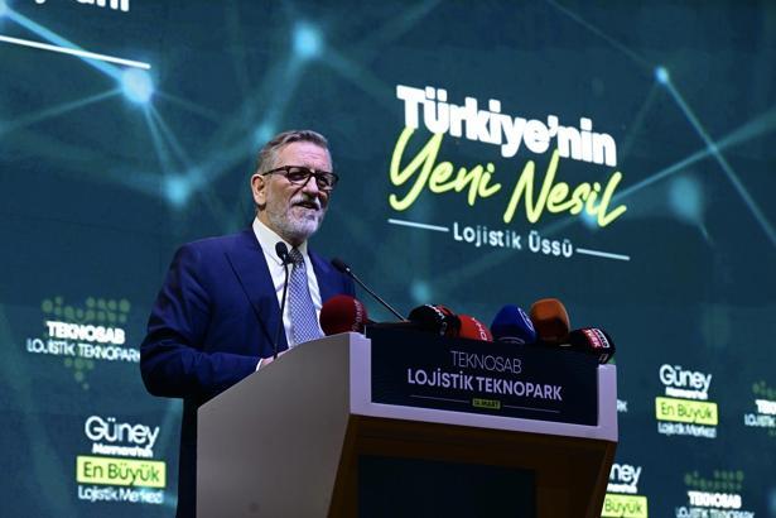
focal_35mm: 115
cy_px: 259
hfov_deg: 17.8
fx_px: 2479
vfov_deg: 11.9
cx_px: 388
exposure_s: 1/60
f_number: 5.6
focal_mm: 115
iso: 400
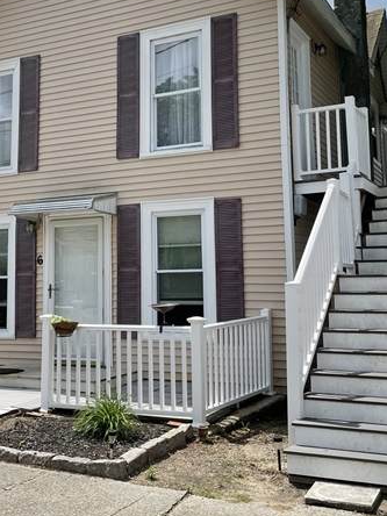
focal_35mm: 45
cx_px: 166
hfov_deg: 32.1
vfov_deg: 41.7
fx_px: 671
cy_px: 187
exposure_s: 1/4651
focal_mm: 4.2
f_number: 1.6
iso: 32
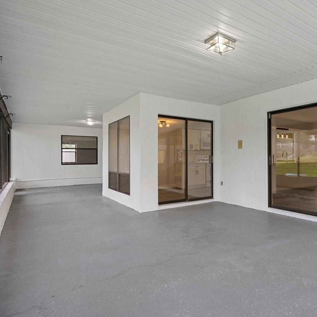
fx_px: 228
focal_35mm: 22
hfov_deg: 65.7
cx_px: 234
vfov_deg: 69.6
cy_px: 159
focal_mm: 17
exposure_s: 1/6
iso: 320
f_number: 8
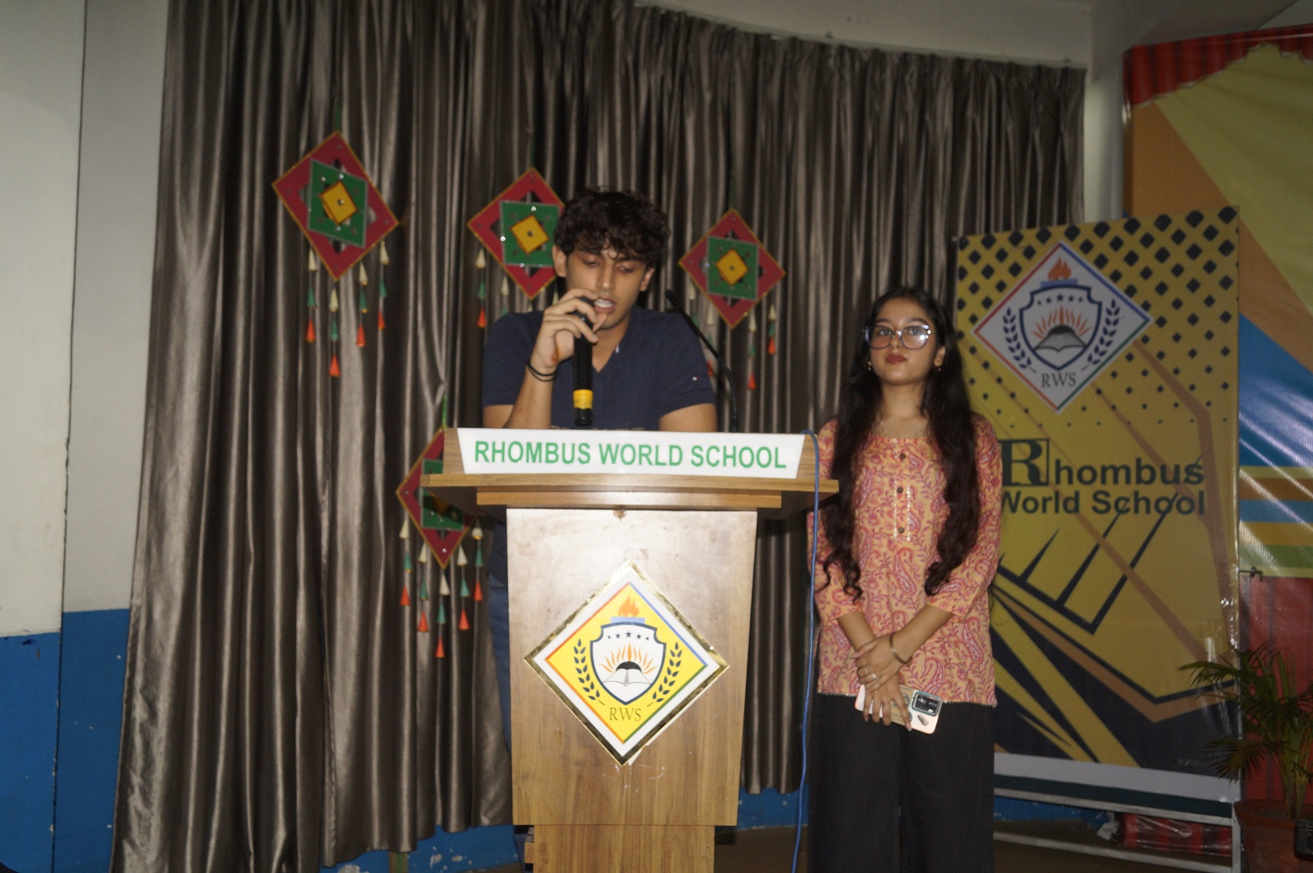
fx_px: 1093
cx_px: 656
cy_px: 436
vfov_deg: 43.5
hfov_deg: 62.0
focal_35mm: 30
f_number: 4
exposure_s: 1/60
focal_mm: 20
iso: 800
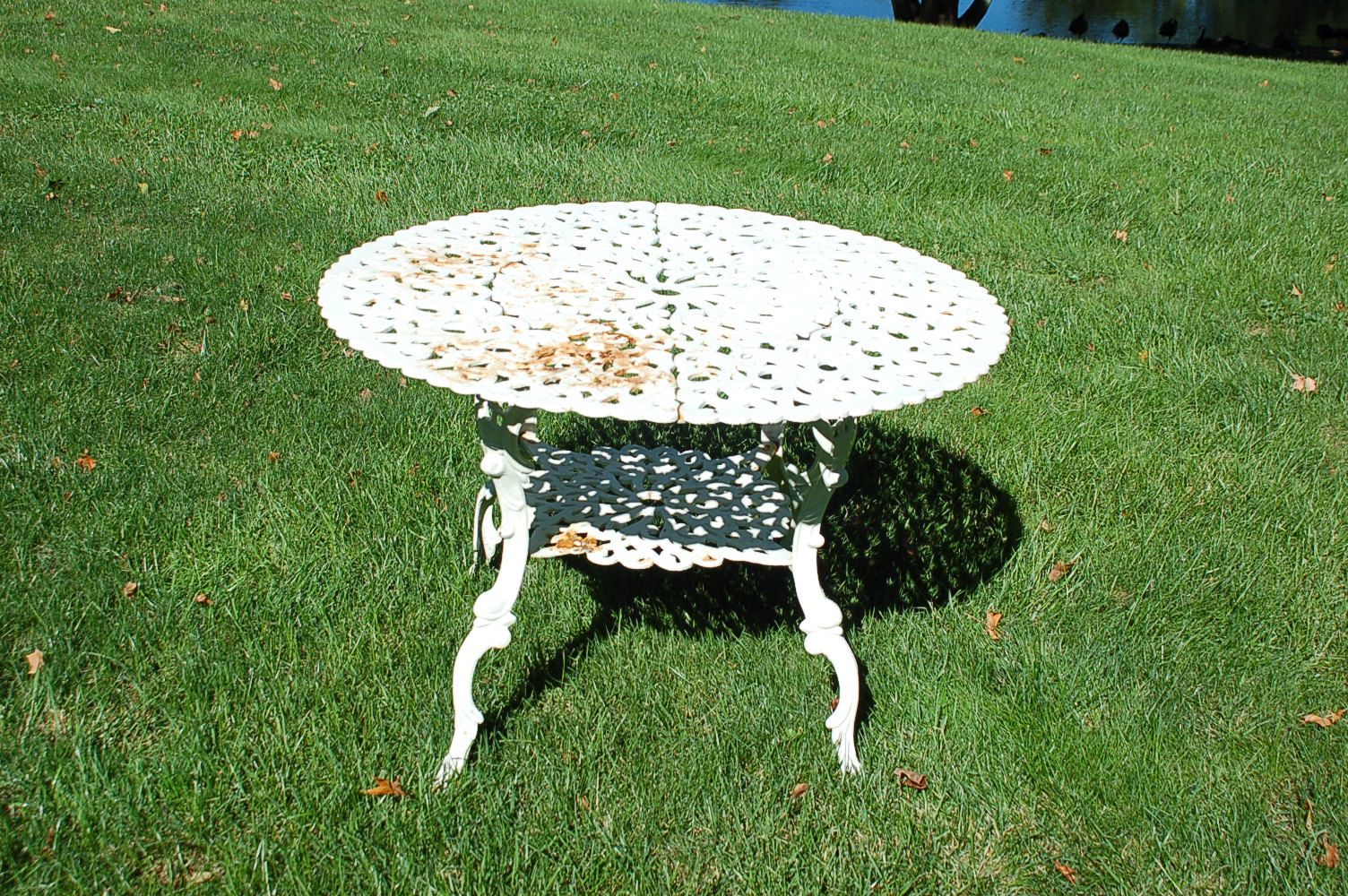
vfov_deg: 31.8
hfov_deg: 46.4
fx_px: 1571
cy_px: 448
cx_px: 674
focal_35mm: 42
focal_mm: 28
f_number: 10
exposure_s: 1/400
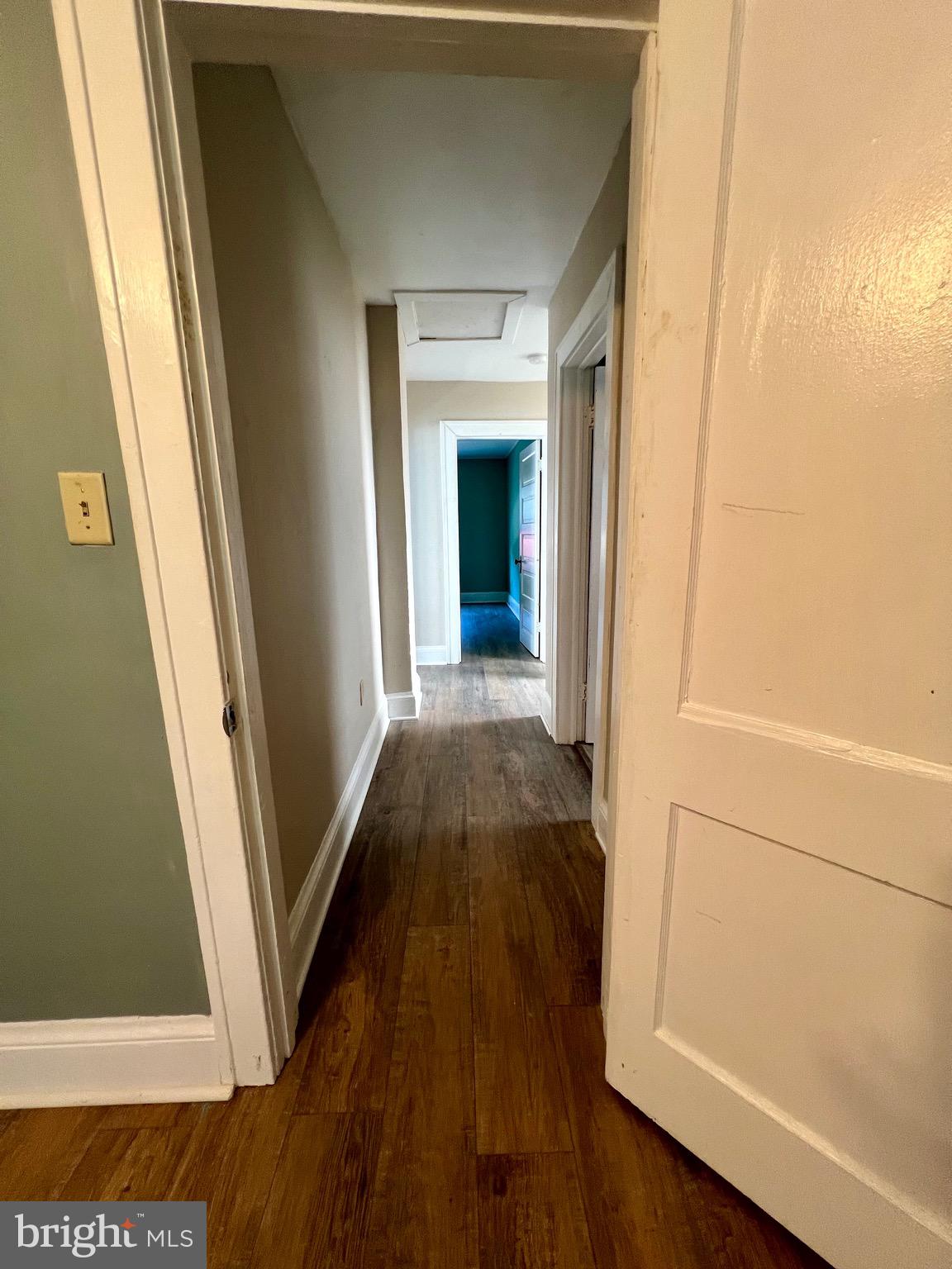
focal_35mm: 13
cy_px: 634
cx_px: 476
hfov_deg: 89.9
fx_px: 477
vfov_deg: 106.2
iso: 125
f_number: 1.8
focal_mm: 1.57
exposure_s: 1/60
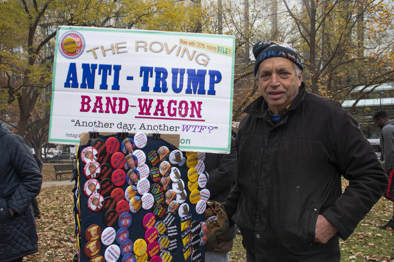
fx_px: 438
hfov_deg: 48.5
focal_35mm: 40
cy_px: 131
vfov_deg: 33.4
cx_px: 197
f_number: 5.6
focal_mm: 27
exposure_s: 1/250
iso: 360
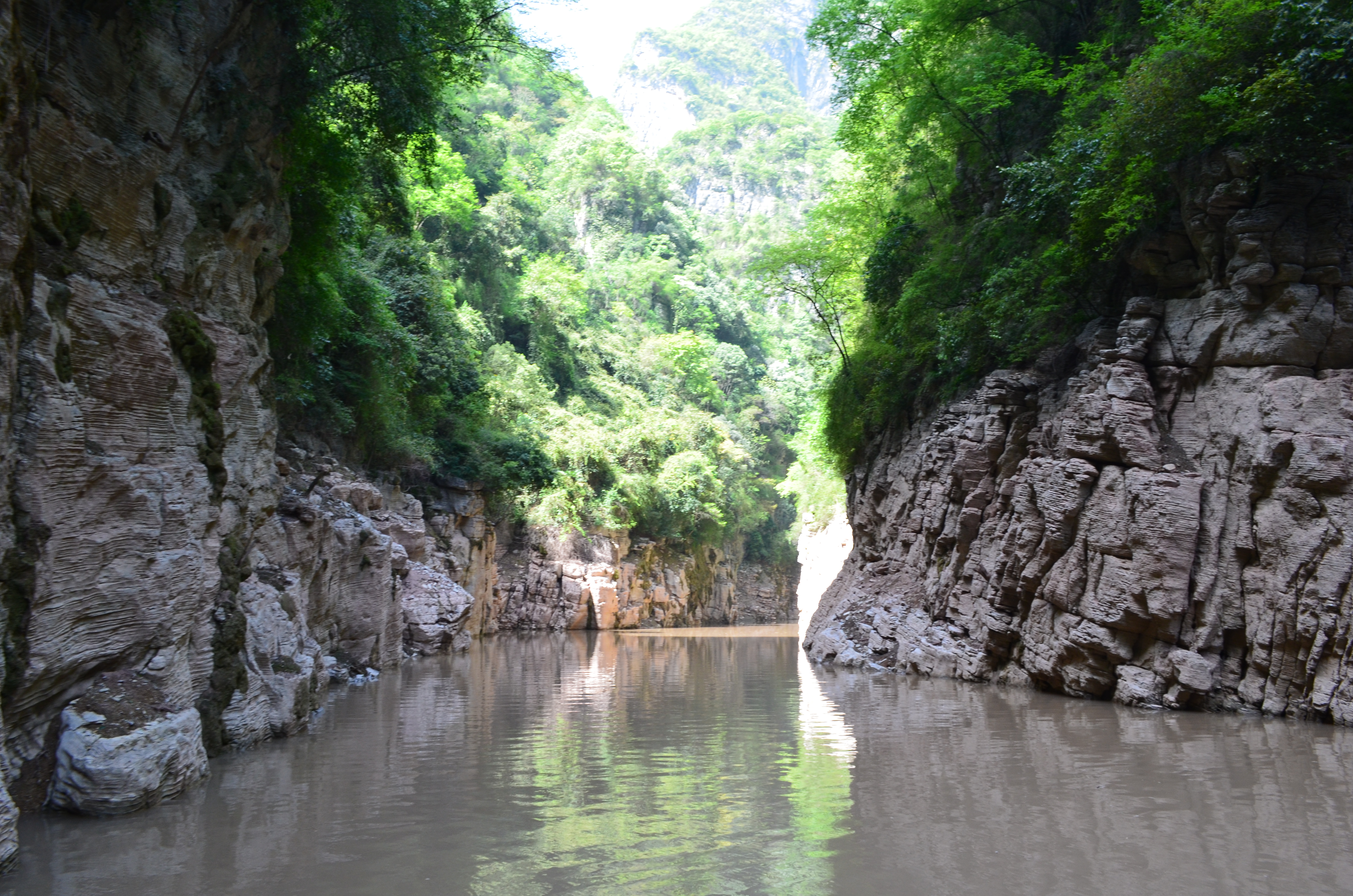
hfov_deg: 67.5
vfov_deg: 47.7
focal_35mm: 27
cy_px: 448
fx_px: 1013
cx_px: 676
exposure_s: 1/60
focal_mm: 18
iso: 400
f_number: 10
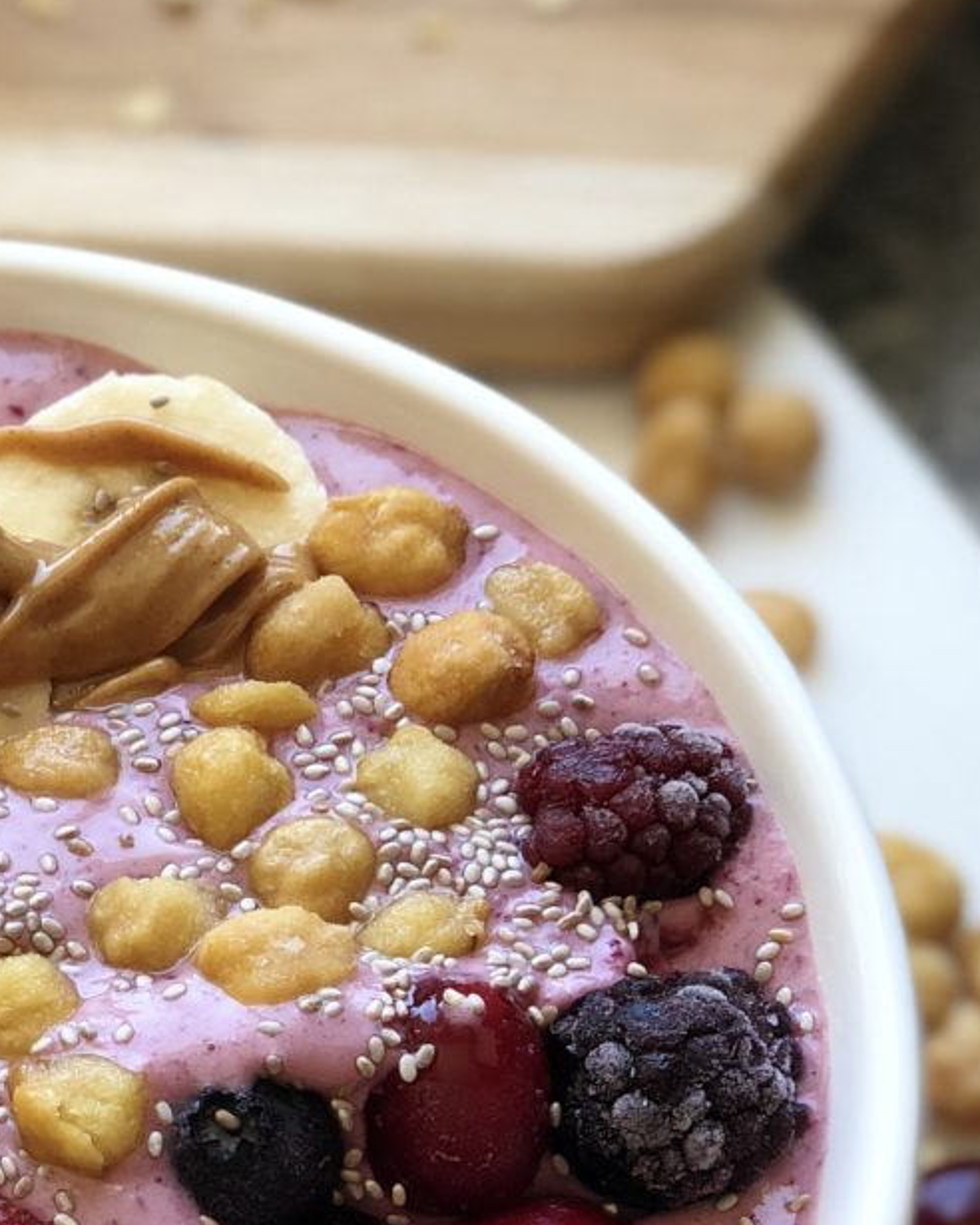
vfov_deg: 14.5
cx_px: -26
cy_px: 1022
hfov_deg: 11.6
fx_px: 4786
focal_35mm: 132
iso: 32
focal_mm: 6
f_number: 2.4
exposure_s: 1/60
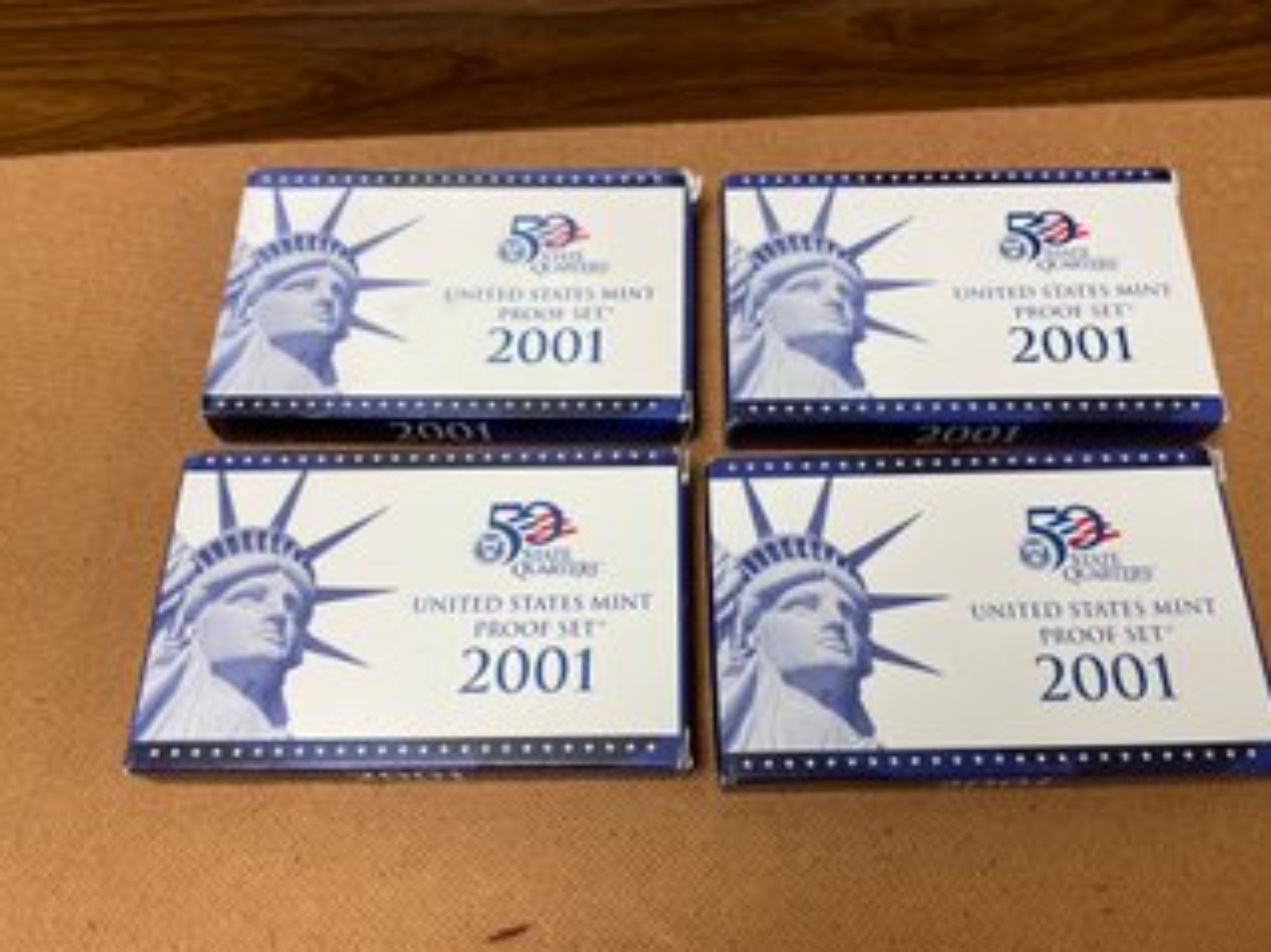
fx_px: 1028
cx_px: 667
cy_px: 496
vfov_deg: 49.7
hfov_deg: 63.4
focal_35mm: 28
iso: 64
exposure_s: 1/60
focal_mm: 4.2
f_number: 1.6
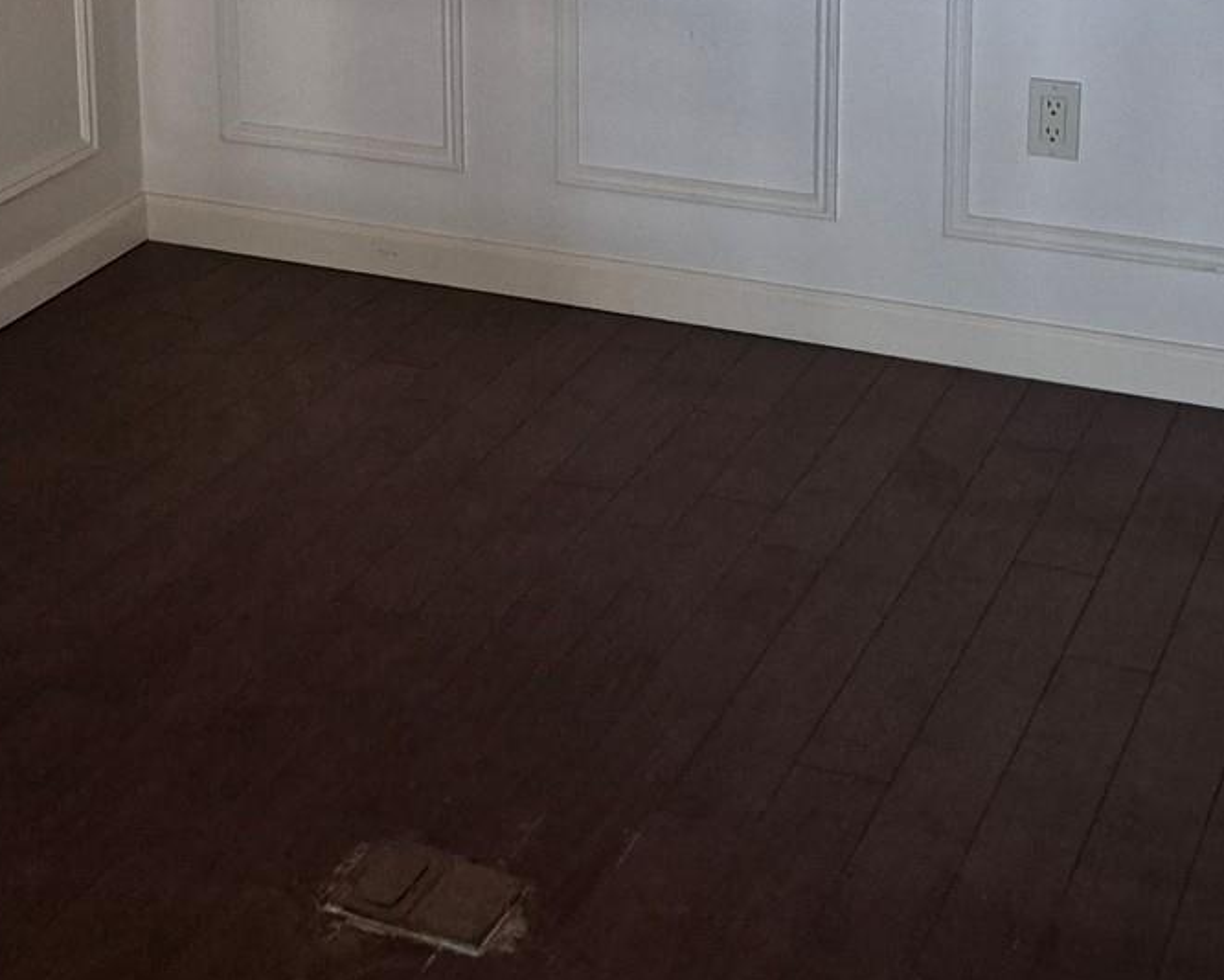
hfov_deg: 27.2
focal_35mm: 69
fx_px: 2500
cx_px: 325
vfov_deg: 21.2
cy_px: -72
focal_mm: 5.4
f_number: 1.8
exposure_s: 1/40
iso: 1250
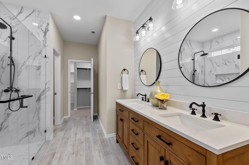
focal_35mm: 15
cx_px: 124
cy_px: 82
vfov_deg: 77.2
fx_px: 104
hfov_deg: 100.4
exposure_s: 1/15
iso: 400
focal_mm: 15
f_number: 7.1
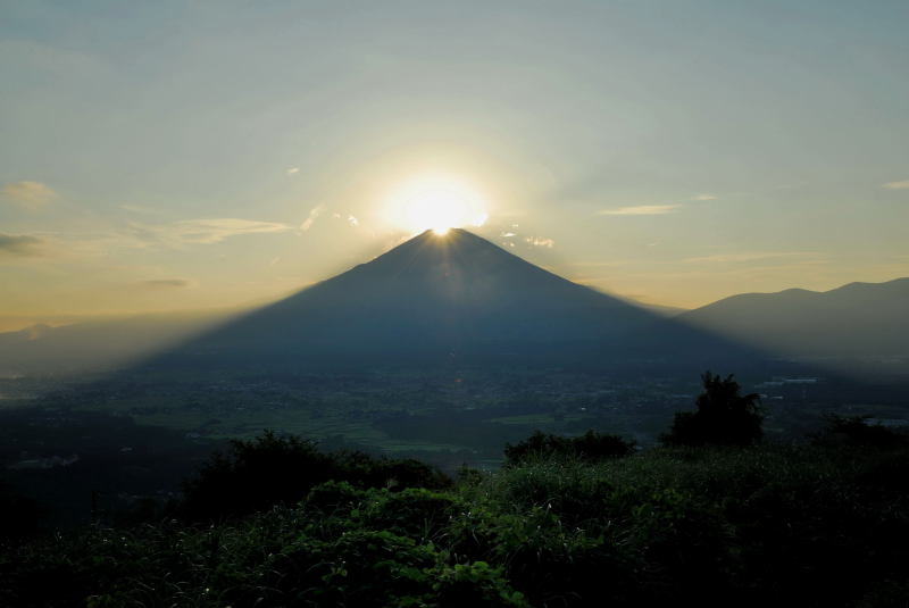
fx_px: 986
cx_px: 454
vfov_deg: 34.3
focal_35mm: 39
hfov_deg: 49.5
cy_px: 304
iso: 100
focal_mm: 26
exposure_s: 1/125
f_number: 18
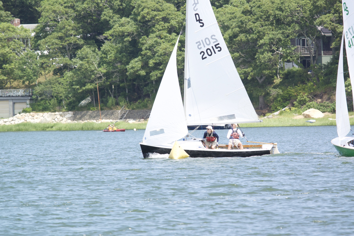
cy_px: 118
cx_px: 177
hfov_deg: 4.9
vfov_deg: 3.3
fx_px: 4101
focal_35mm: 417
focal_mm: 154.7
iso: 200
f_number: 5.3
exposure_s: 1/400
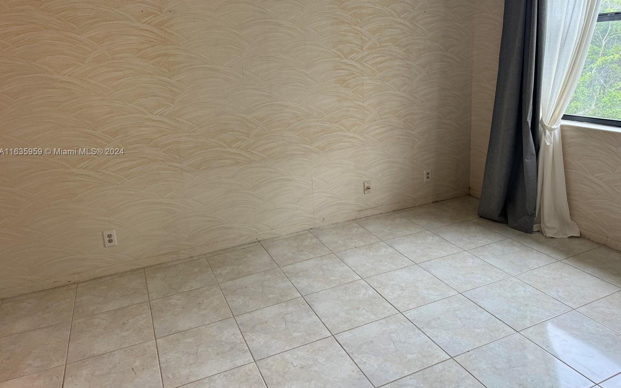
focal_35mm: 26
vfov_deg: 47.3
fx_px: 440
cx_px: 314
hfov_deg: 70.4
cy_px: 152
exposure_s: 1/120
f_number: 1.78
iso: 100
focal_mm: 6.76
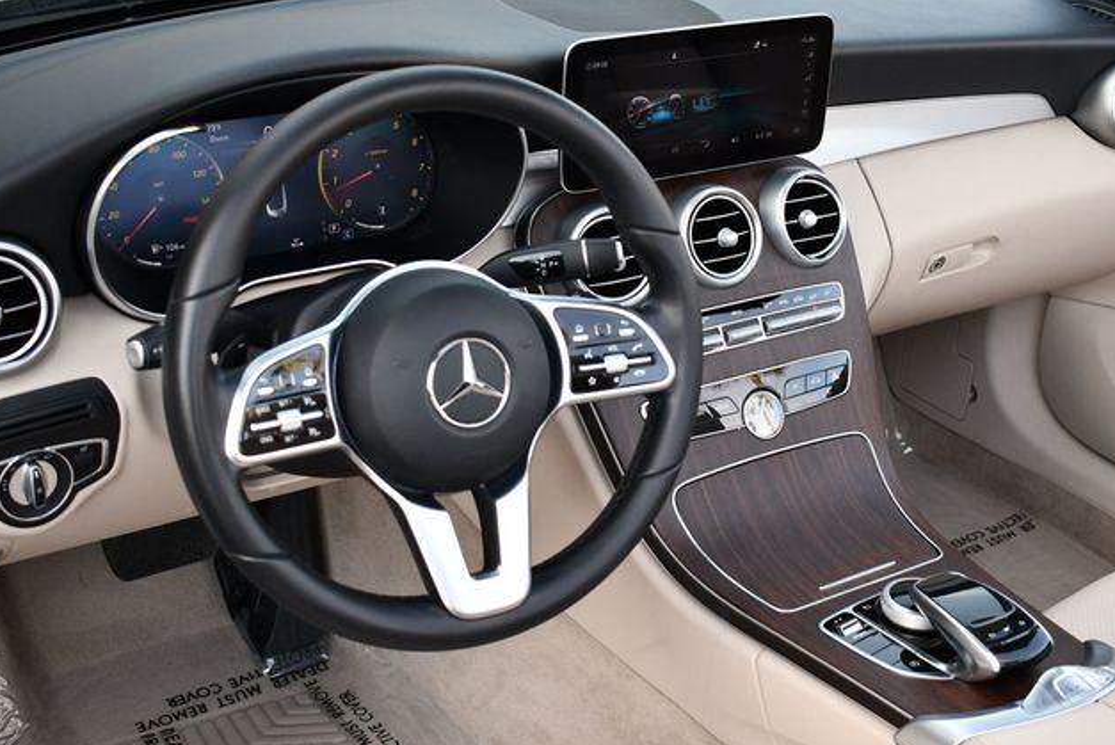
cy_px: 377
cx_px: 560
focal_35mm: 49
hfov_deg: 40.3
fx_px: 1519
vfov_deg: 27.6
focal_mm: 24
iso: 400
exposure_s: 1/250
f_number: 4.5
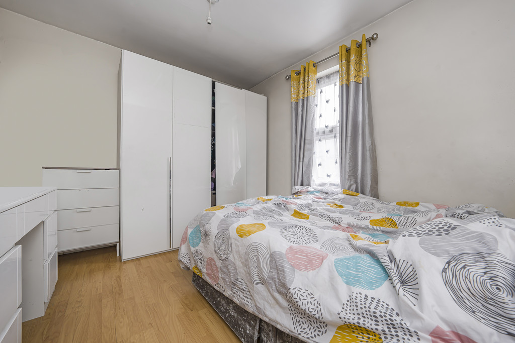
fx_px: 172
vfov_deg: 90.0
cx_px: 258
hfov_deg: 112.6
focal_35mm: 12
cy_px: 172
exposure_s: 1/8
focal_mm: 12
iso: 320
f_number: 9
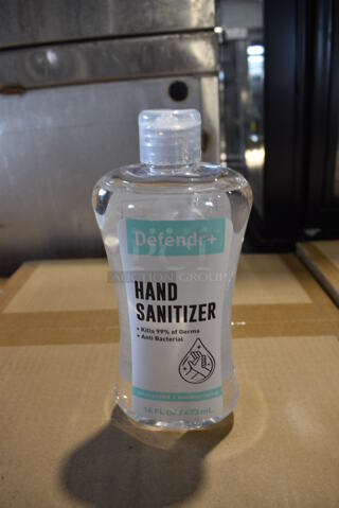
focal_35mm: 27
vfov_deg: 67.4
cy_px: 254
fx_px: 381
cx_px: 170
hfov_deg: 48.0
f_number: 5.6
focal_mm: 18
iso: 640
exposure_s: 1/60
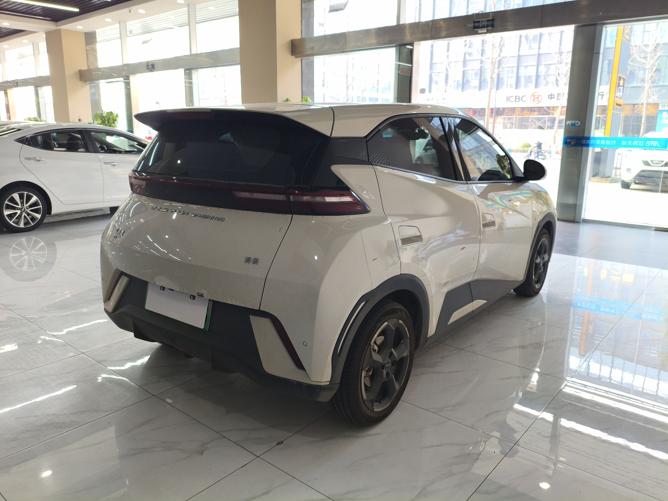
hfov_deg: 67.3
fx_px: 502
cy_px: 250
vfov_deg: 53.1
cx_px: 334
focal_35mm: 26
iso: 100
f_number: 1.5
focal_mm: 4.94
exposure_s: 1/100
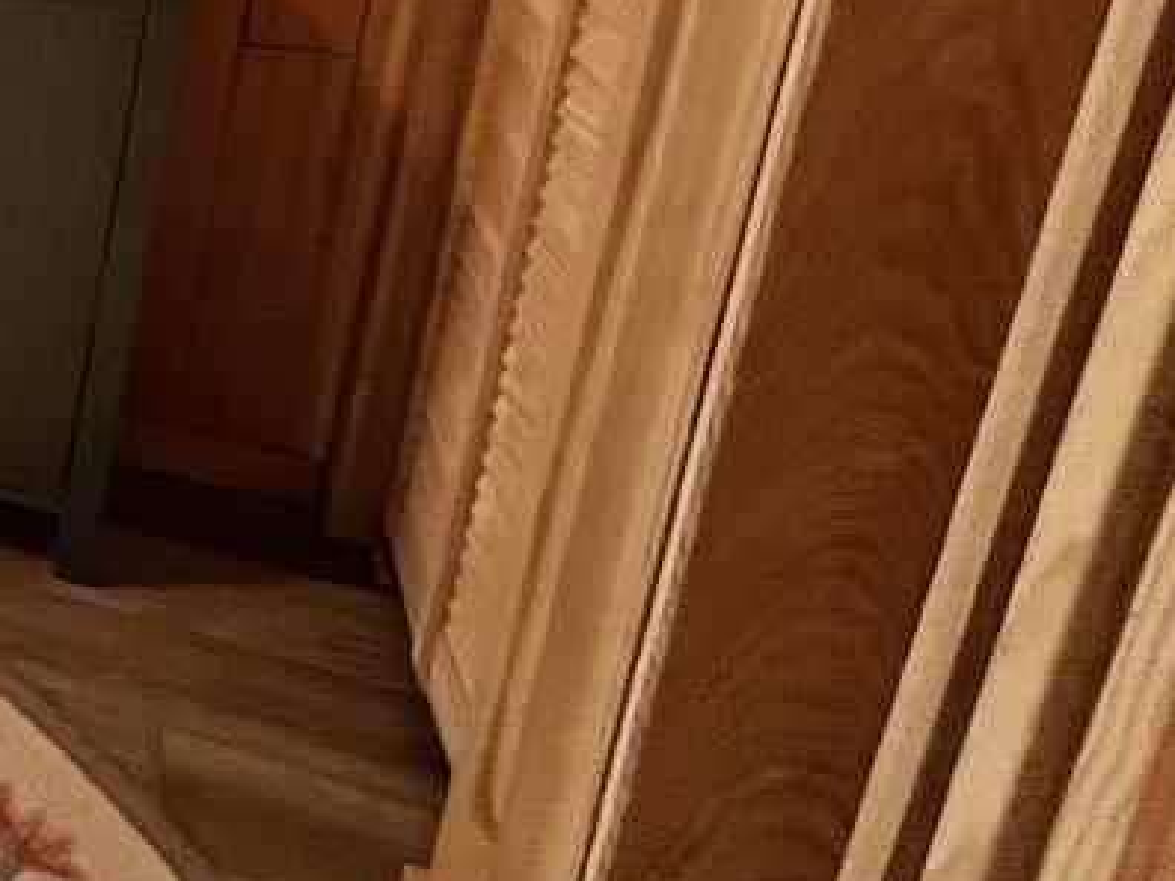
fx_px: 1426
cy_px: -80
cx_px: -688
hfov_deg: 26.8
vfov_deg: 30.8
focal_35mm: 42
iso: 320
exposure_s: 1/60
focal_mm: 1.57
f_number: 1.8
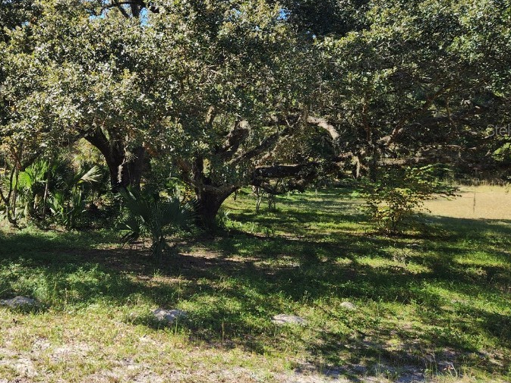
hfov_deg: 51.6
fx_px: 517
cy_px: 130
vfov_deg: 40.2
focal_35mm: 35
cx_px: 169
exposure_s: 1/437
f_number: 1.8
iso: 20
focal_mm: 5.4
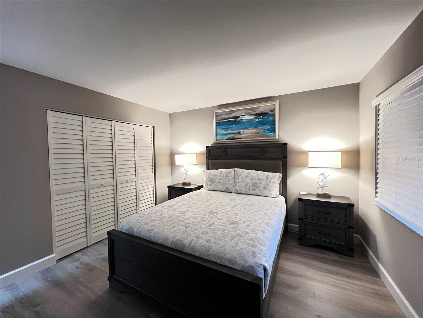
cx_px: 212
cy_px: 159
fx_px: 159
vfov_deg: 89.9
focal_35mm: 13
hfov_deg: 106.2
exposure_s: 1/40
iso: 1000
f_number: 1.8
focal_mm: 1.57
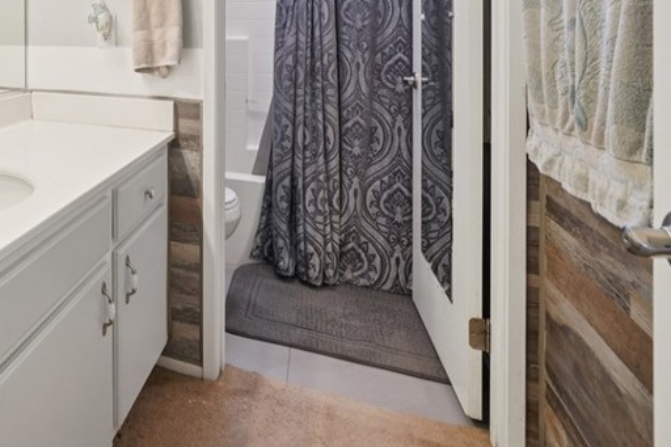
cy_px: 35
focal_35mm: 28
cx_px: 80
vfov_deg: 42.1
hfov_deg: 57.3
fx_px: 522
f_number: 8
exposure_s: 1/15
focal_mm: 14
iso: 400
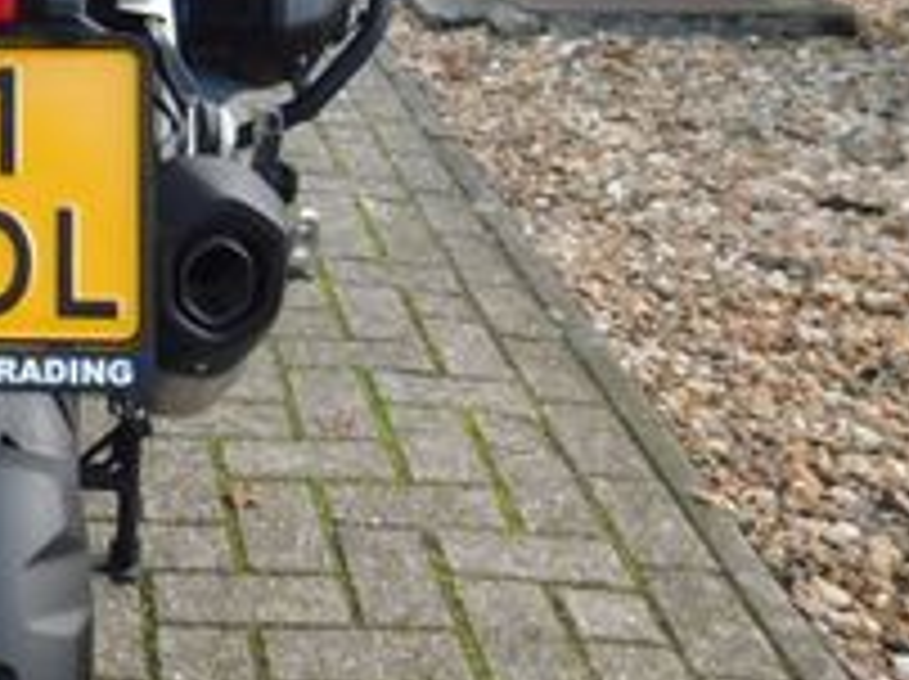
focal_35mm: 73
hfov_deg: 24.7
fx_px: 1915
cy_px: 77
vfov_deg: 19.8
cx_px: -112
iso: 125
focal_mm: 4
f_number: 3
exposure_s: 1/160
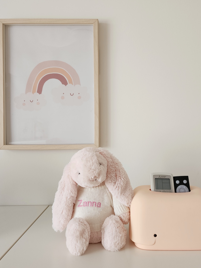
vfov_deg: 58.3
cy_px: 121
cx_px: 131
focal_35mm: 31
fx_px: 240
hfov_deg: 44.9
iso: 200
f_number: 1.8
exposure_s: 1/182
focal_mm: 6.4
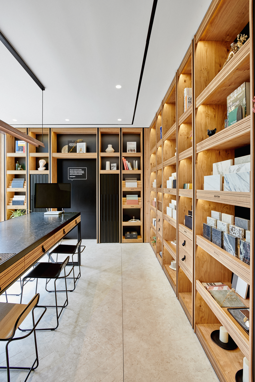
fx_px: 202
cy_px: 191
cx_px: 128
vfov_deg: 86.9
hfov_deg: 64.6
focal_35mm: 19
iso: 64
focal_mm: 19
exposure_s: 1/1.3
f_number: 9
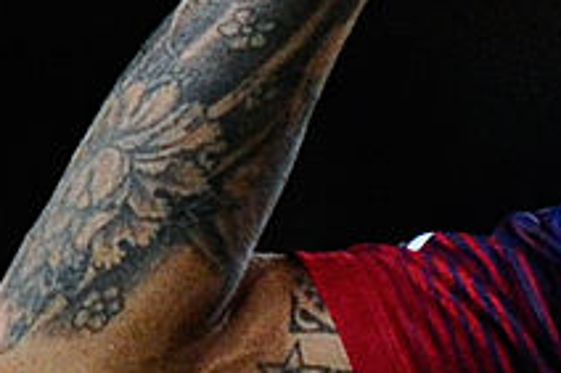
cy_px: 49
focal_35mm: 1935
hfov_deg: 1.1
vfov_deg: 0.7
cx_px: 1088
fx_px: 30130
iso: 2500
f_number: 4
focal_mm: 400
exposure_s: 1/1600
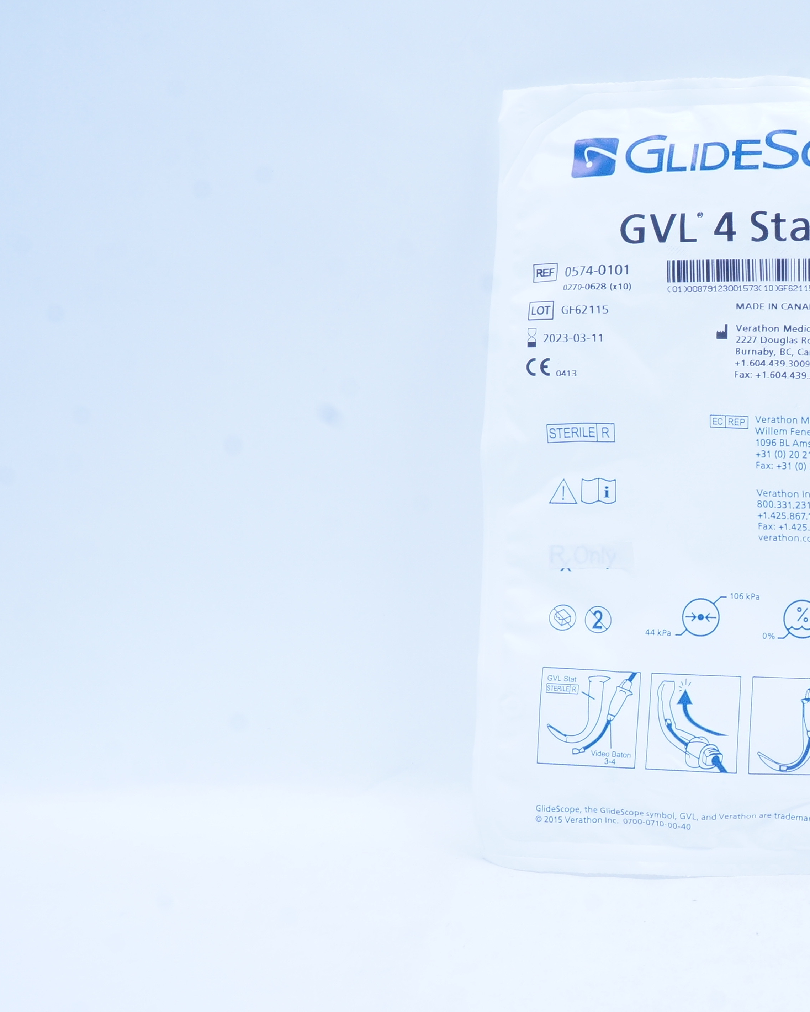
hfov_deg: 26.3
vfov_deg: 33.7
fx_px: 1673
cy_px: 477
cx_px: 741
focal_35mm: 56
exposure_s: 1/10
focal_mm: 23
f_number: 14
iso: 400
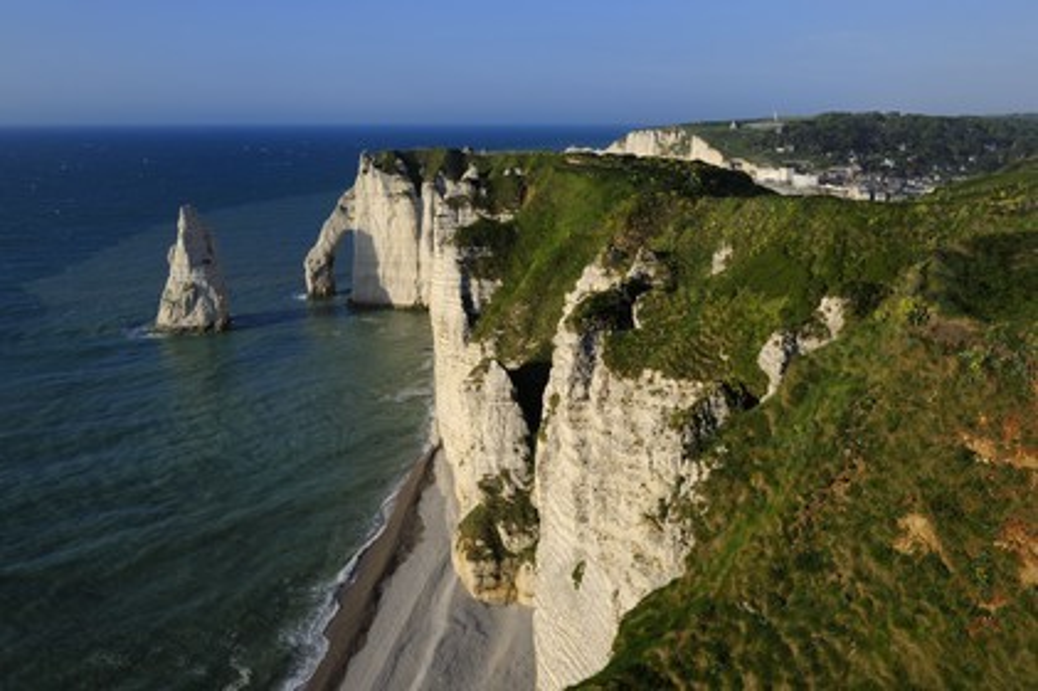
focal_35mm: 31
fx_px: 893
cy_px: 346
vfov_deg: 42.3
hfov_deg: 60.3
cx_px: 519
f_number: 13
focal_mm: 31
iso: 200
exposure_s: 1/250
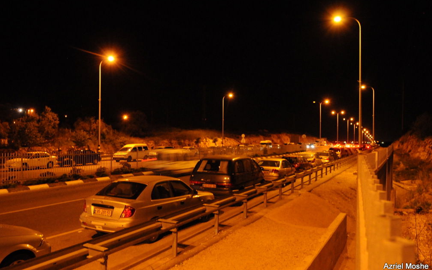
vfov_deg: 42.5
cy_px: 133
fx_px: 348
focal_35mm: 30
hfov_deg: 63.7
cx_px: 219
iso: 2500
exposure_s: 1/10
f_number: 4.5
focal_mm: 19
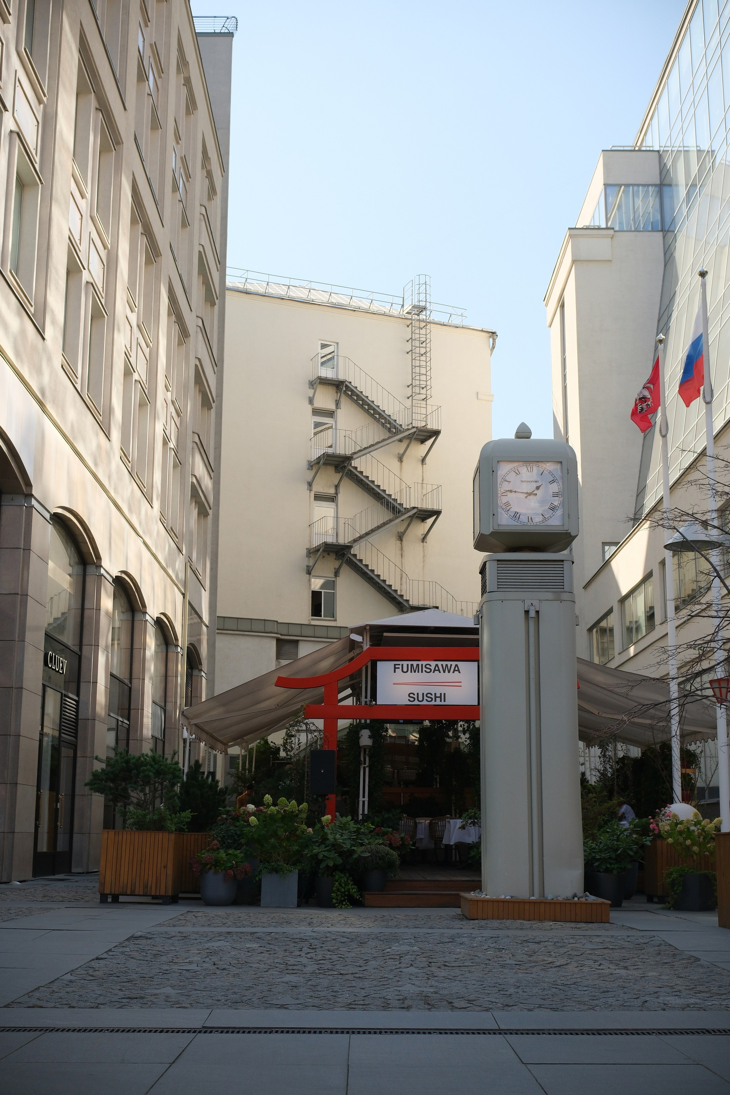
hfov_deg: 32.6
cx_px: 365
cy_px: 548
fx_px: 1247
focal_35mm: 41
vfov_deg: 47.4
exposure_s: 1/1100
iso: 640
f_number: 5.6
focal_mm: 27
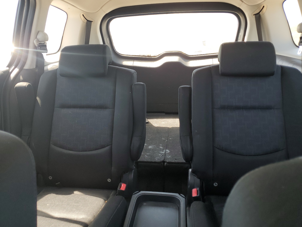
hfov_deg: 67.3
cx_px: 151
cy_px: 114
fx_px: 227
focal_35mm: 26
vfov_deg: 53.1
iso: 50
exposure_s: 1/175
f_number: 1.5
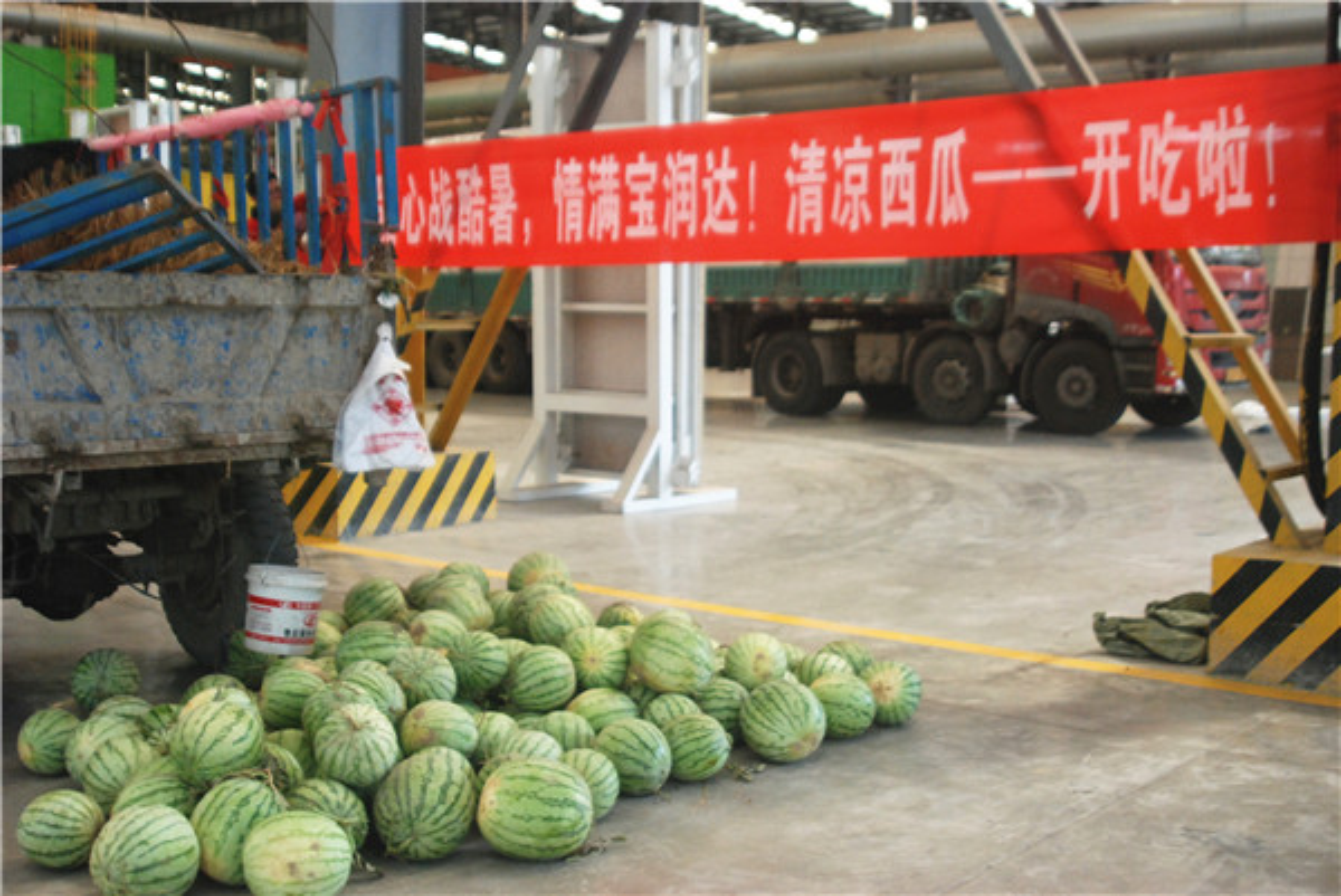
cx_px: 670
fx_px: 1566
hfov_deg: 46.4
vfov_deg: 31.9
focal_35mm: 42
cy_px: 448
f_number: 3.5
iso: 800
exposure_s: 1/500
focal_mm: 28
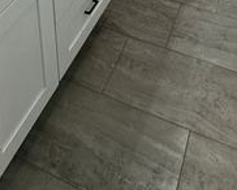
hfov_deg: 38.4
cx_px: 155
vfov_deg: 18.9
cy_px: -191
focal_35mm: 48
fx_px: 337
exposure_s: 1/120
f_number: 2.2
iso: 200
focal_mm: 2.22
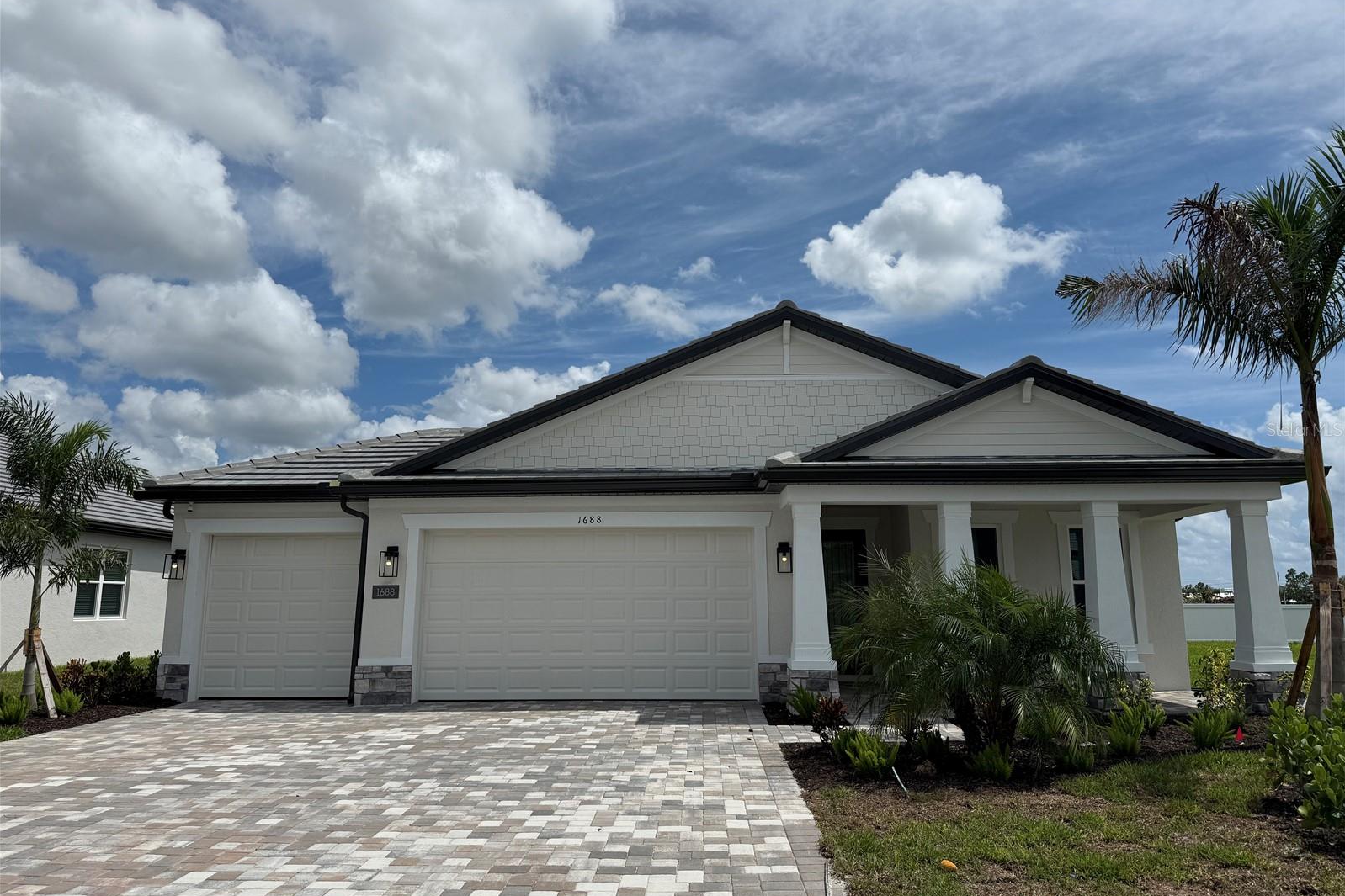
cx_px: 672
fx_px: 934
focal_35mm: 25
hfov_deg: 71.5
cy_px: 429
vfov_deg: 51.3
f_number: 1.78
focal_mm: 6.76
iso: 80
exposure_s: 1/14286
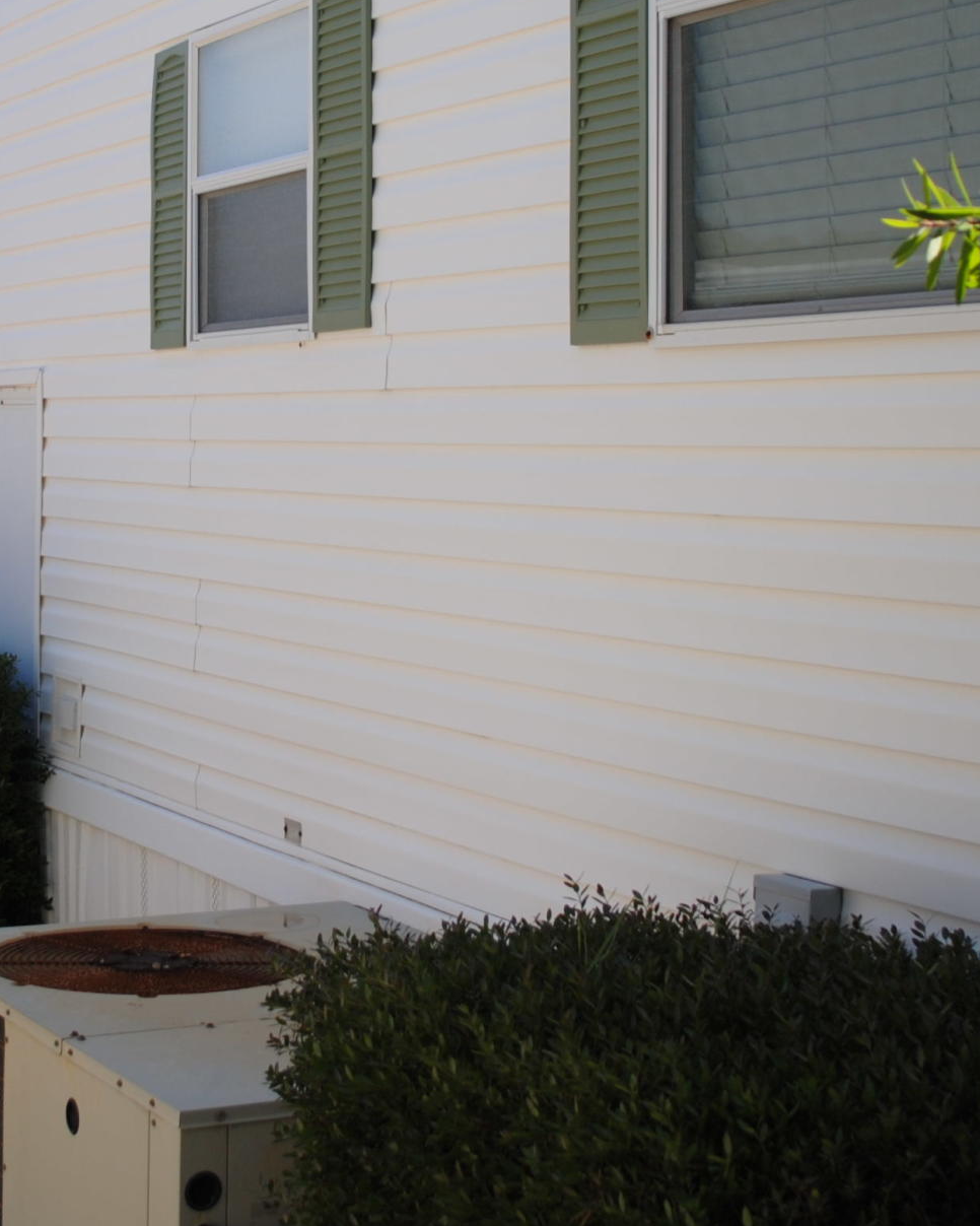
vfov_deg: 29.6
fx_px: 2285
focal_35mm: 63
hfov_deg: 24.0
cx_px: 254
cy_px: 315
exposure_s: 1/800
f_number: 3.5
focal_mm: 18
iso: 100
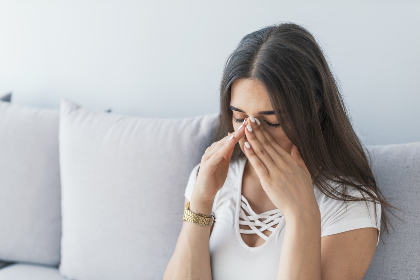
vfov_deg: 37.9
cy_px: 140
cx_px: 210
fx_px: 408
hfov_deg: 54.4
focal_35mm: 35
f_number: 2.2
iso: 100
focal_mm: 35
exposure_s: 1/160
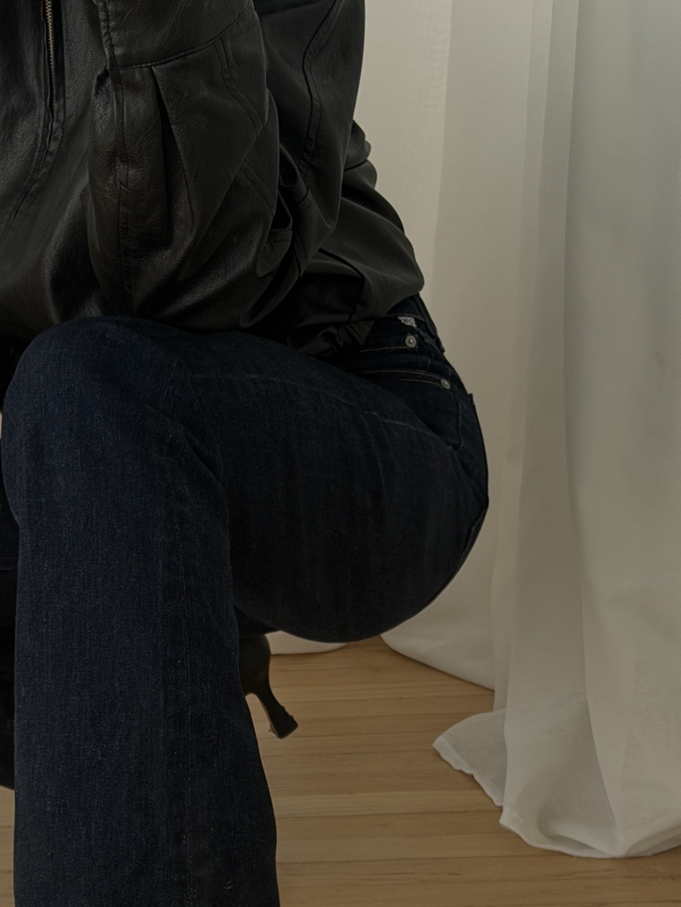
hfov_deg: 16.0
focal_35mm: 92
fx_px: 2413
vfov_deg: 21.1
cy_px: 667
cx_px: 193
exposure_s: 1/794
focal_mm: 6.76
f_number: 1.78
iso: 64
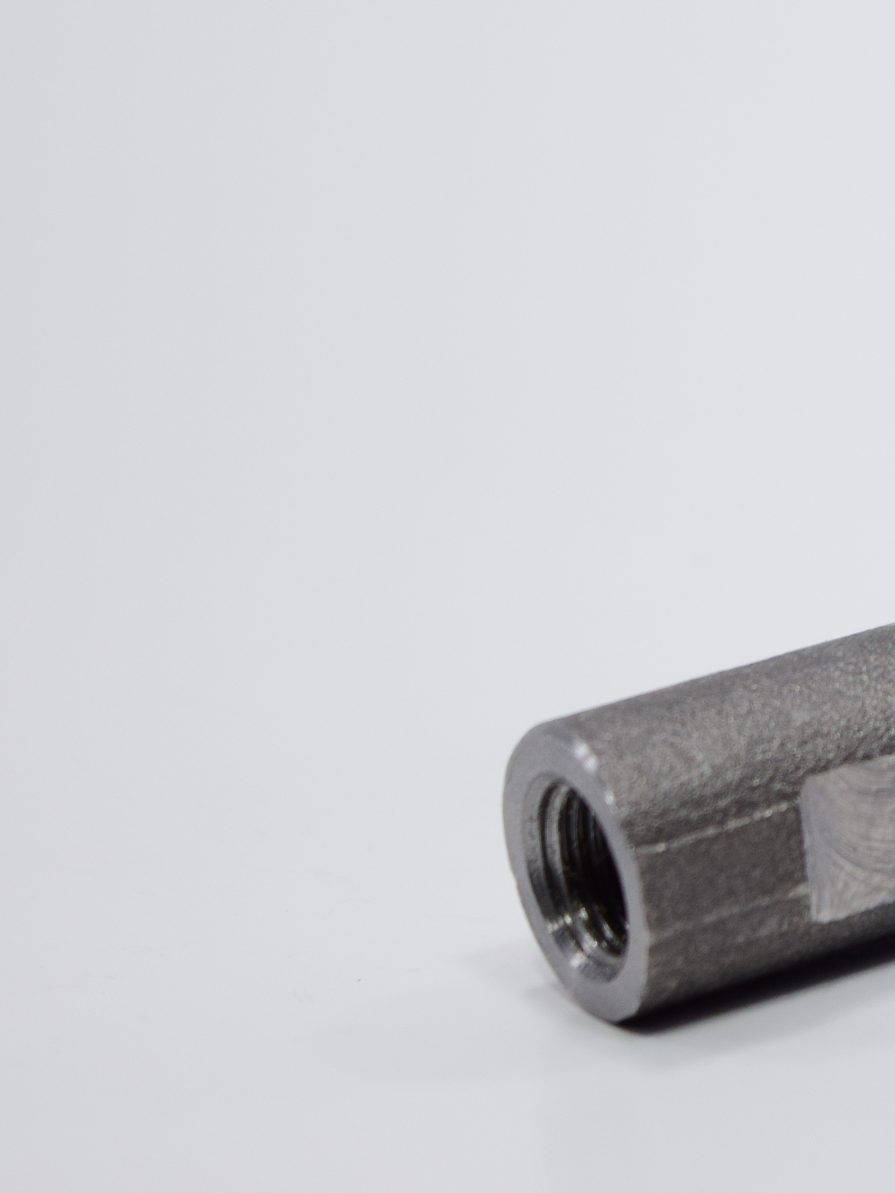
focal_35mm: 189
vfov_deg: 10.5
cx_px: 1288
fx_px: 6521
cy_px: 451
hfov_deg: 7.7
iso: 400
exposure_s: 1/125
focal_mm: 55
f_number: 5.6
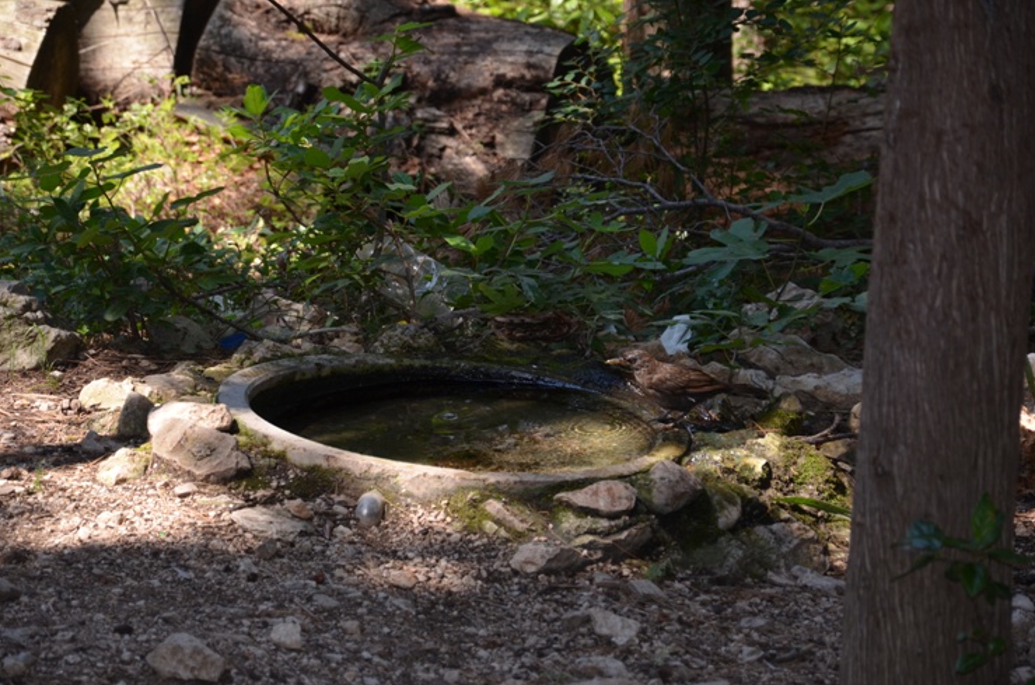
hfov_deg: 12.1
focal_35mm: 171
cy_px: 366
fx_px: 4891
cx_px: 482
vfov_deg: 8.0
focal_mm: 105
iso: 360
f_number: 5.6
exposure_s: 1/125
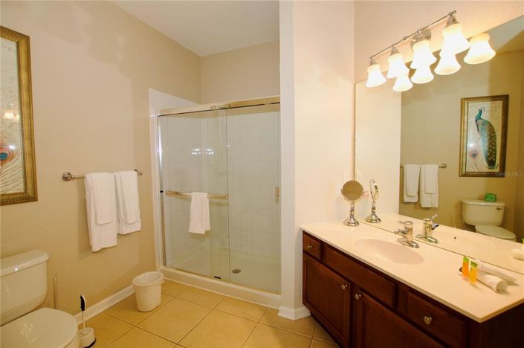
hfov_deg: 100.5
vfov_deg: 77.2
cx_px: 262
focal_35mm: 15
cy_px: 174
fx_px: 218
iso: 400
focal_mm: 10
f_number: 4.5
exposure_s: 1/80
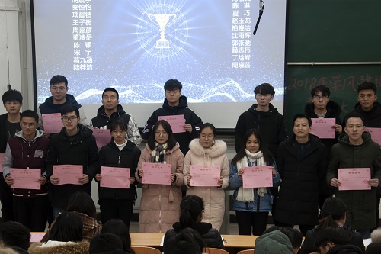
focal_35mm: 72
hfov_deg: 28.1
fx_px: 762
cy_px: 127
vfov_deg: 18.9
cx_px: 190
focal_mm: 48
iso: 400
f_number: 5
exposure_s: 1/15
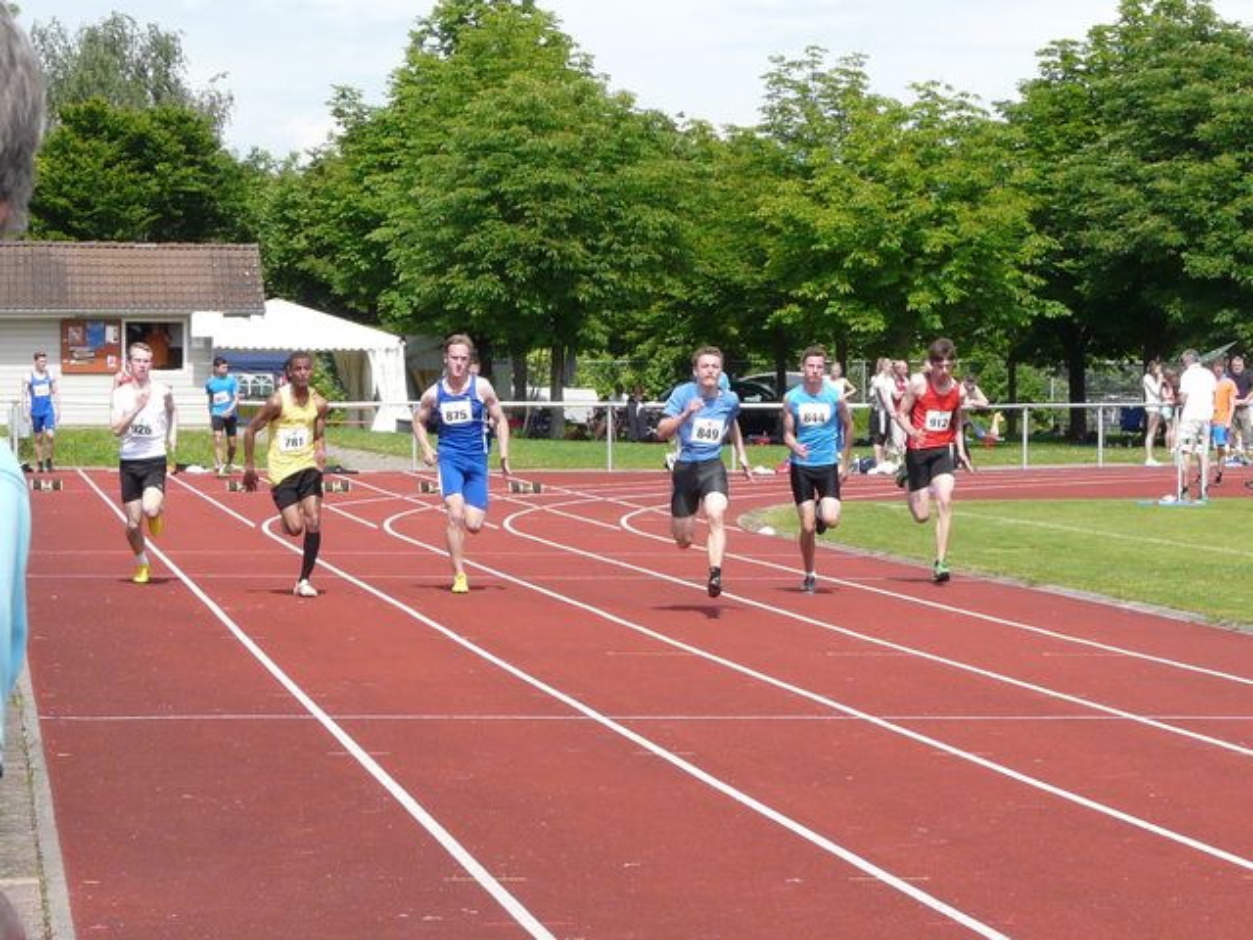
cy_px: 470
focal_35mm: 132
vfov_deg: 11.2
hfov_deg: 14.9
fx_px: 4778
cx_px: 626
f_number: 4
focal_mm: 13.6
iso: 100
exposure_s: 1/500
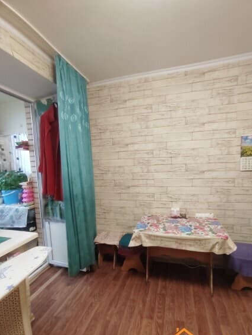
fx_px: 165
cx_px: 133
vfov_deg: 90.9
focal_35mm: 17
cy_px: 177
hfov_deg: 74.7
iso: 404
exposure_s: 1/25
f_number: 2.2
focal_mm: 1.68
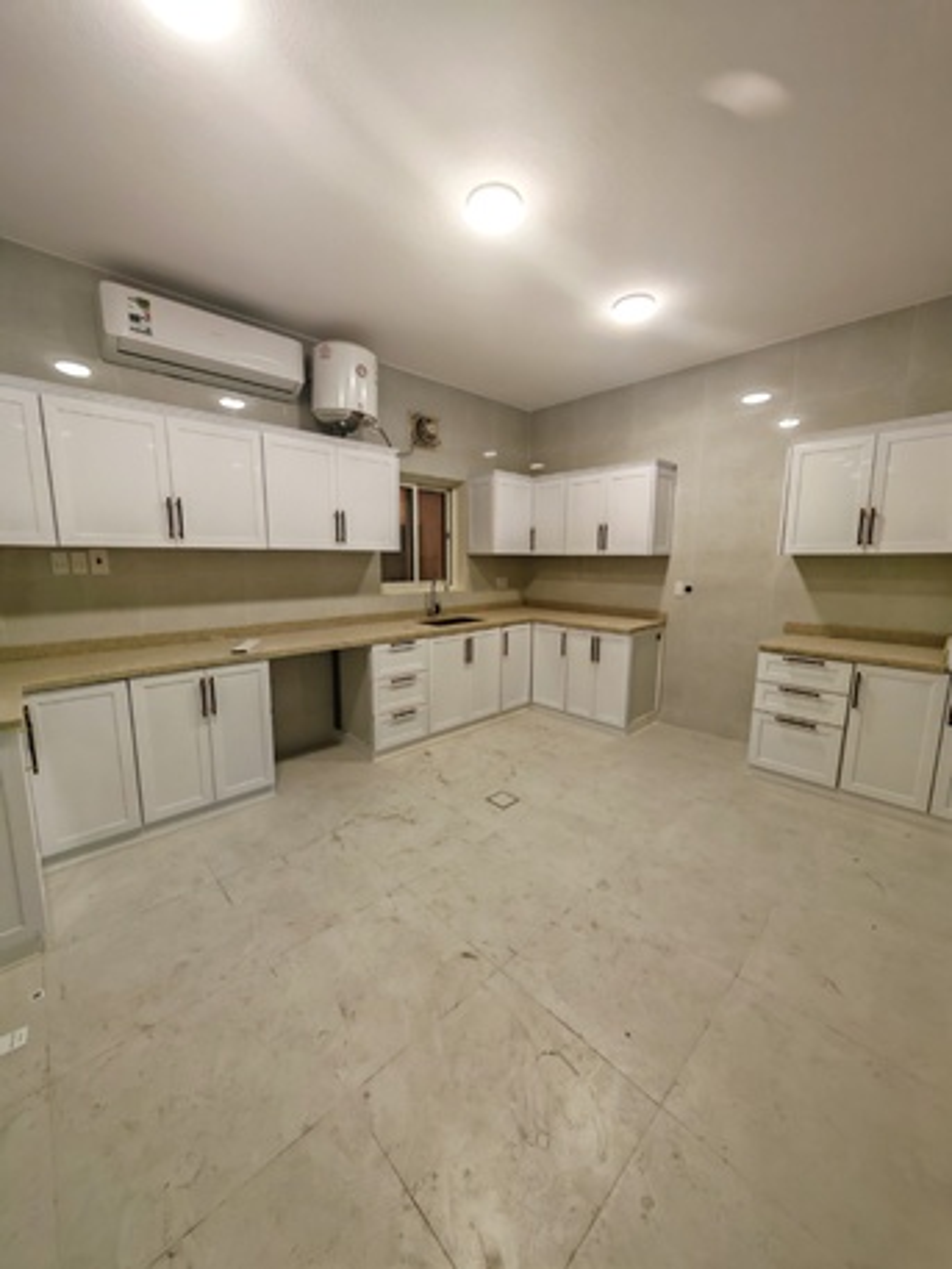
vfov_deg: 106.2
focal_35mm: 13
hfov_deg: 89.9
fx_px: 476
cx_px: 476
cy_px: 634
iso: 100
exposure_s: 1/60
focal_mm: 1.82
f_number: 2
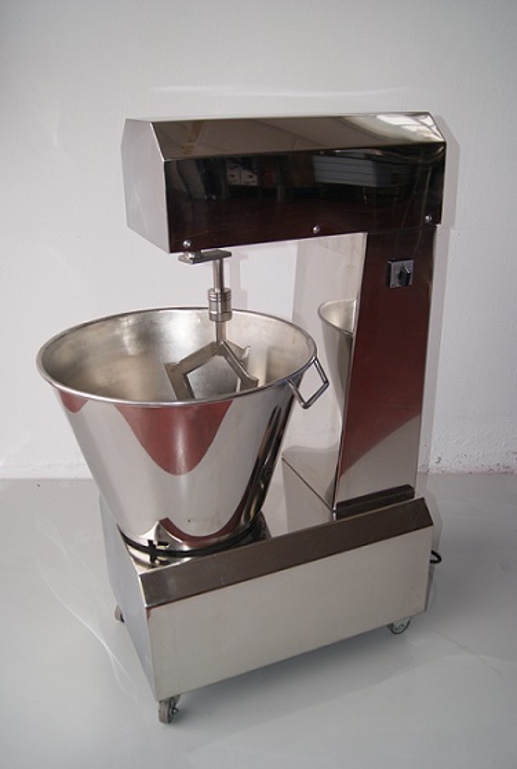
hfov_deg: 43.8
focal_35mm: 30
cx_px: 258
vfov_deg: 61.8
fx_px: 643
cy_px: 384
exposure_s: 1/160
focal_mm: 20
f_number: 4
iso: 100
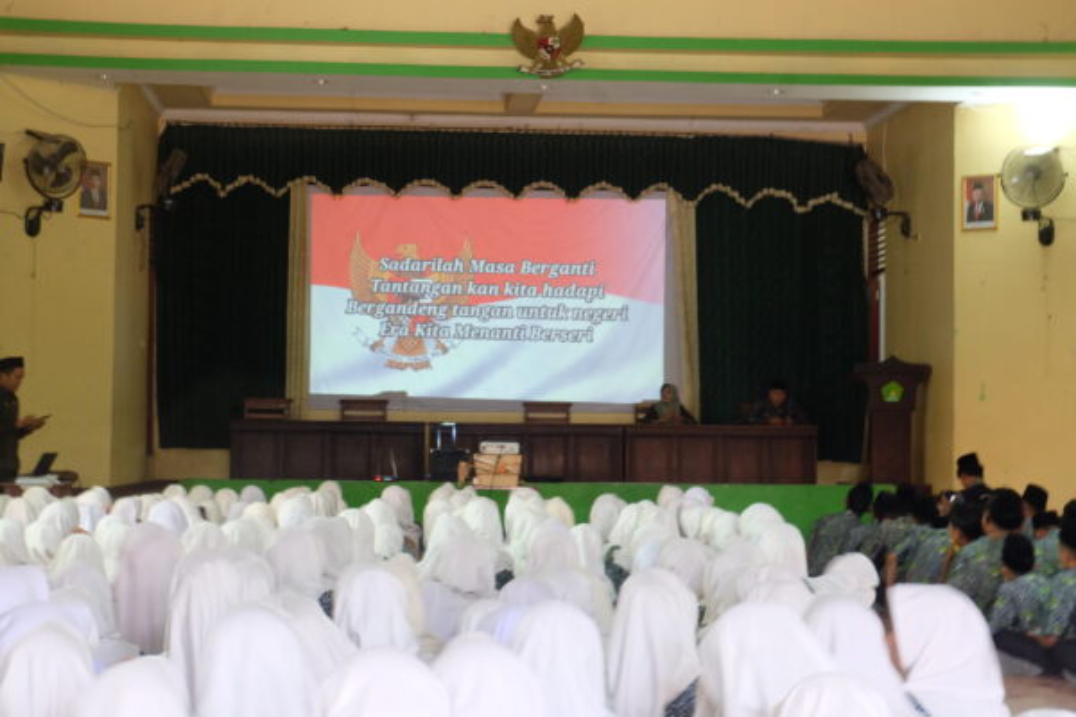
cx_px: 538
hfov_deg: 27.0
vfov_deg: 18.2
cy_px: 358
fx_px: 2241
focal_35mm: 75
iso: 1600
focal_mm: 50
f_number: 11
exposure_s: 1/6.5
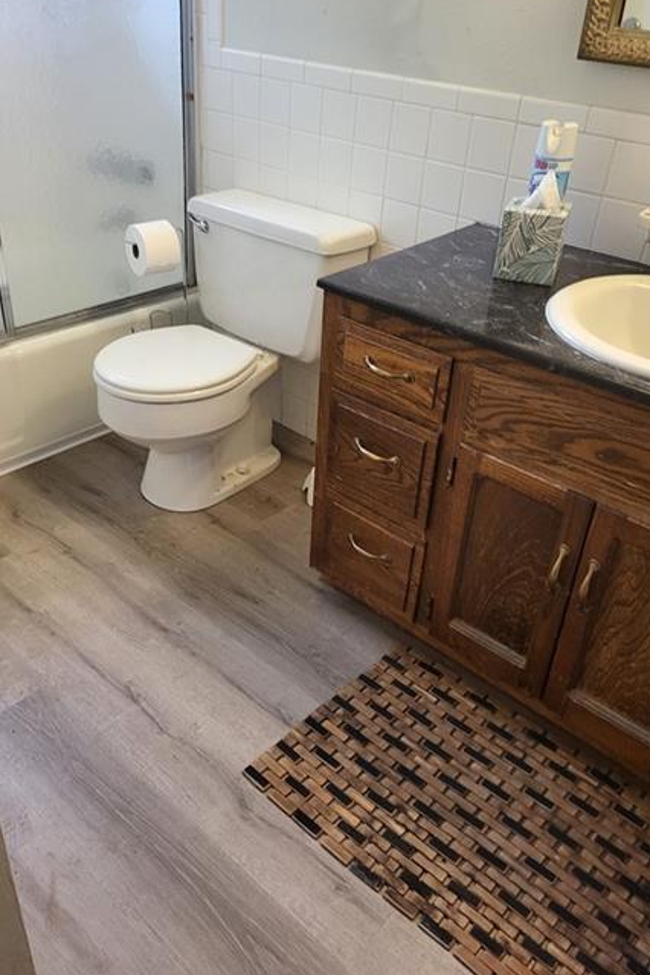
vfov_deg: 61.9
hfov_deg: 43.6
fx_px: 812
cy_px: 467
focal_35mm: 30
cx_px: 317
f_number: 1.8
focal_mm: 5
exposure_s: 1/40
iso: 500
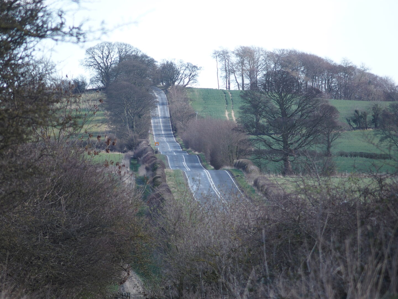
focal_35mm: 300
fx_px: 3449
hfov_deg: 6.6
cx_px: 199
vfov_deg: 5.0
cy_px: 150
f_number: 2.8
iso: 100
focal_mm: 64.3
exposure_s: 1/400
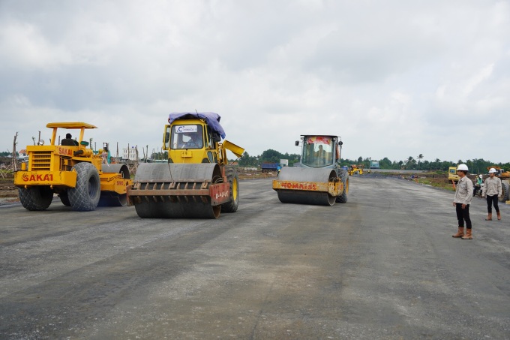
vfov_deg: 27.2
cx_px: 255
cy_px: 170
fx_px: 701
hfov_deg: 40.0
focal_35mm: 50
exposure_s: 1/400
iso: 100
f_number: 5
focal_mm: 33
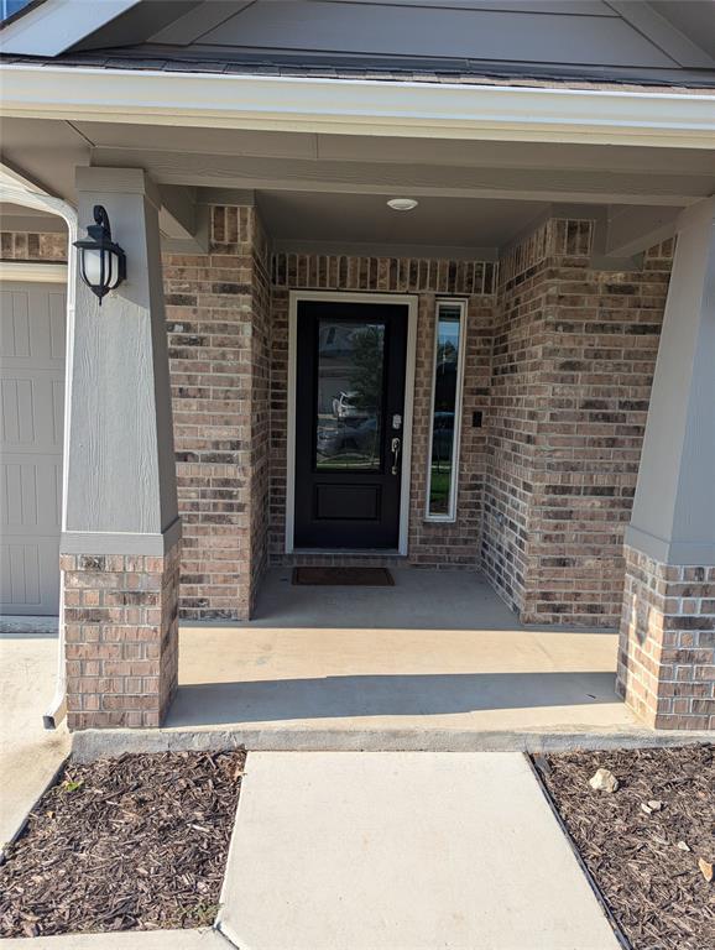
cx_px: 358
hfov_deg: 56.9
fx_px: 660
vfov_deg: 71.5
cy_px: 475
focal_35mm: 24
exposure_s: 1/1316
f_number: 1.85
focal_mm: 6.81
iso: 45
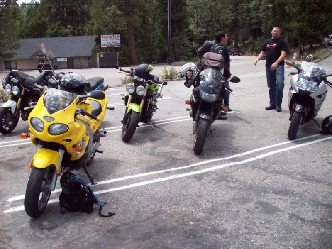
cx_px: 166
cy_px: 124
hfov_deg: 50.1
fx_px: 355
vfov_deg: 38.7
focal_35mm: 37
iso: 80
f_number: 2.8
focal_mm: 6.2
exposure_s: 1/592
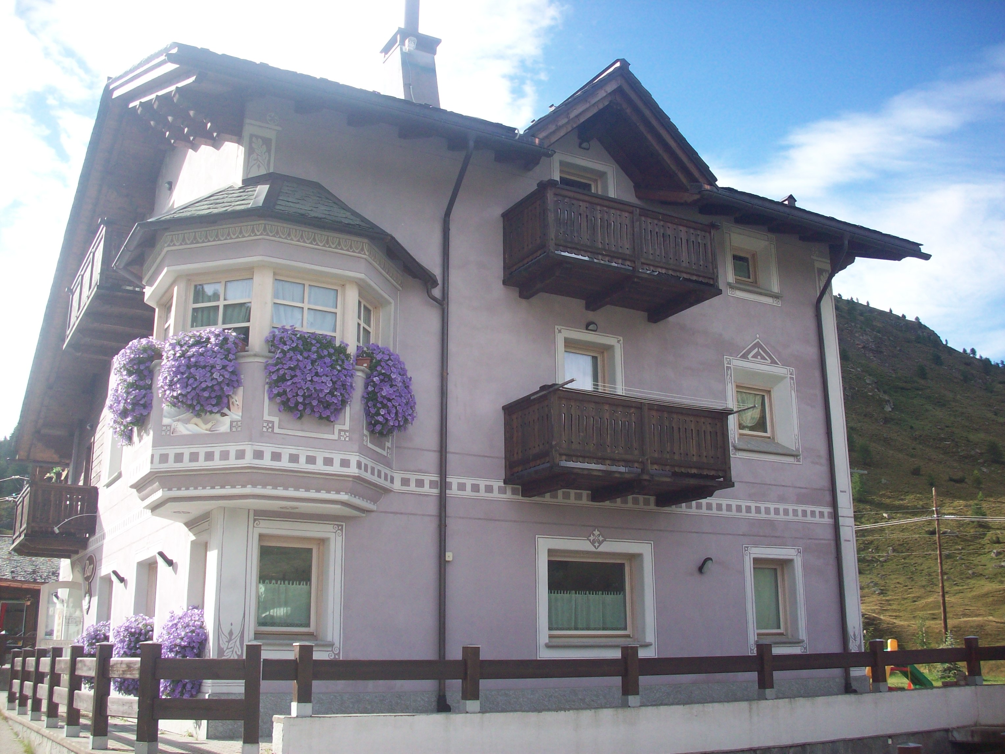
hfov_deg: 50.1
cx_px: 502
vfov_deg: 38.7
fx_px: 1074
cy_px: 377
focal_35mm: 37
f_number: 2.8
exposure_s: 1/451
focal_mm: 6.2
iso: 80
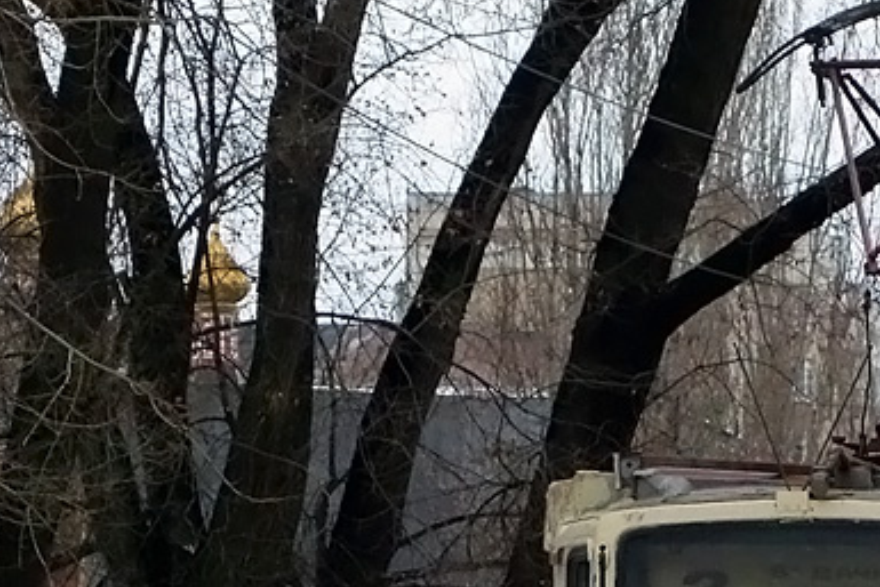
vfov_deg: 5.6
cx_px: 898
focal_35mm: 243
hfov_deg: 8.4
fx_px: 5942
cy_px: 605
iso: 1250
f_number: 4.5
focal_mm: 29.15
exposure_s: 1/500
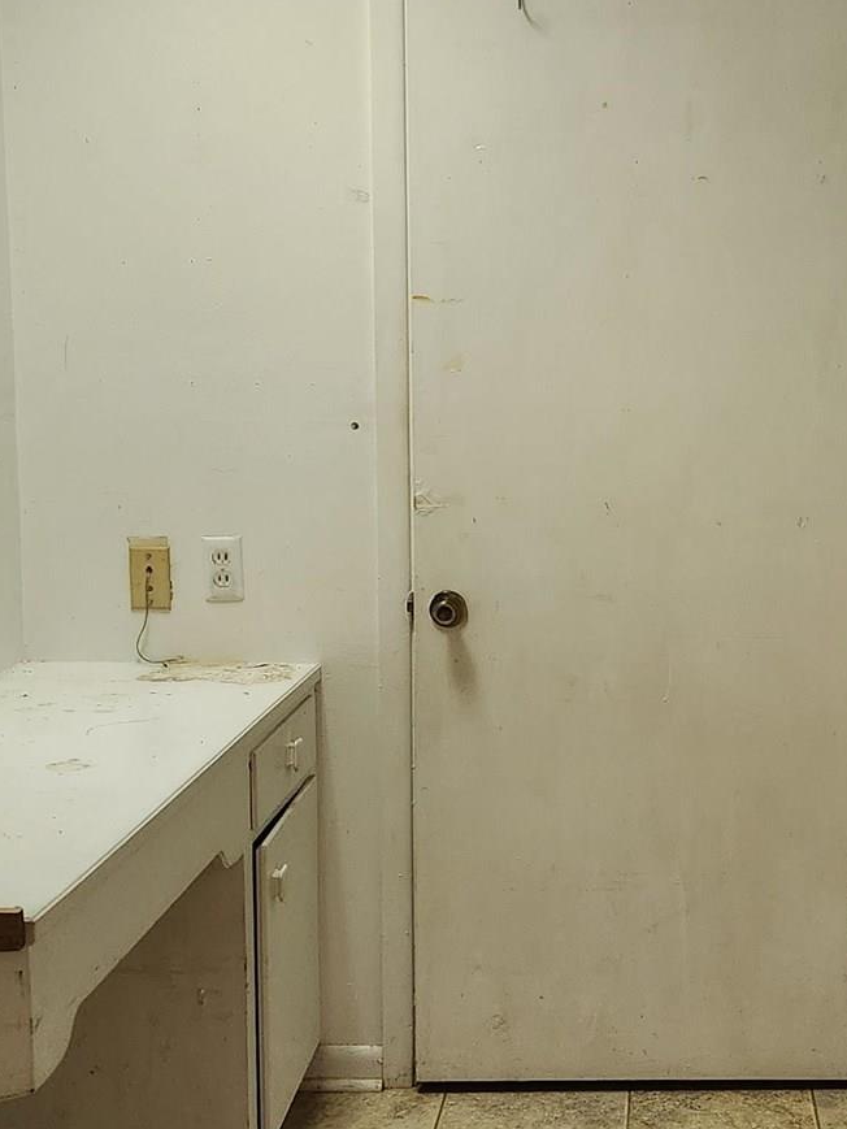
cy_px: 611
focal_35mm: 61
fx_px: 1990
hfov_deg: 23.7
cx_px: 659
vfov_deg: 31.7
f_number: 1.8
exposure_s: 1/120
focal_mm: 5.4
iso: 320
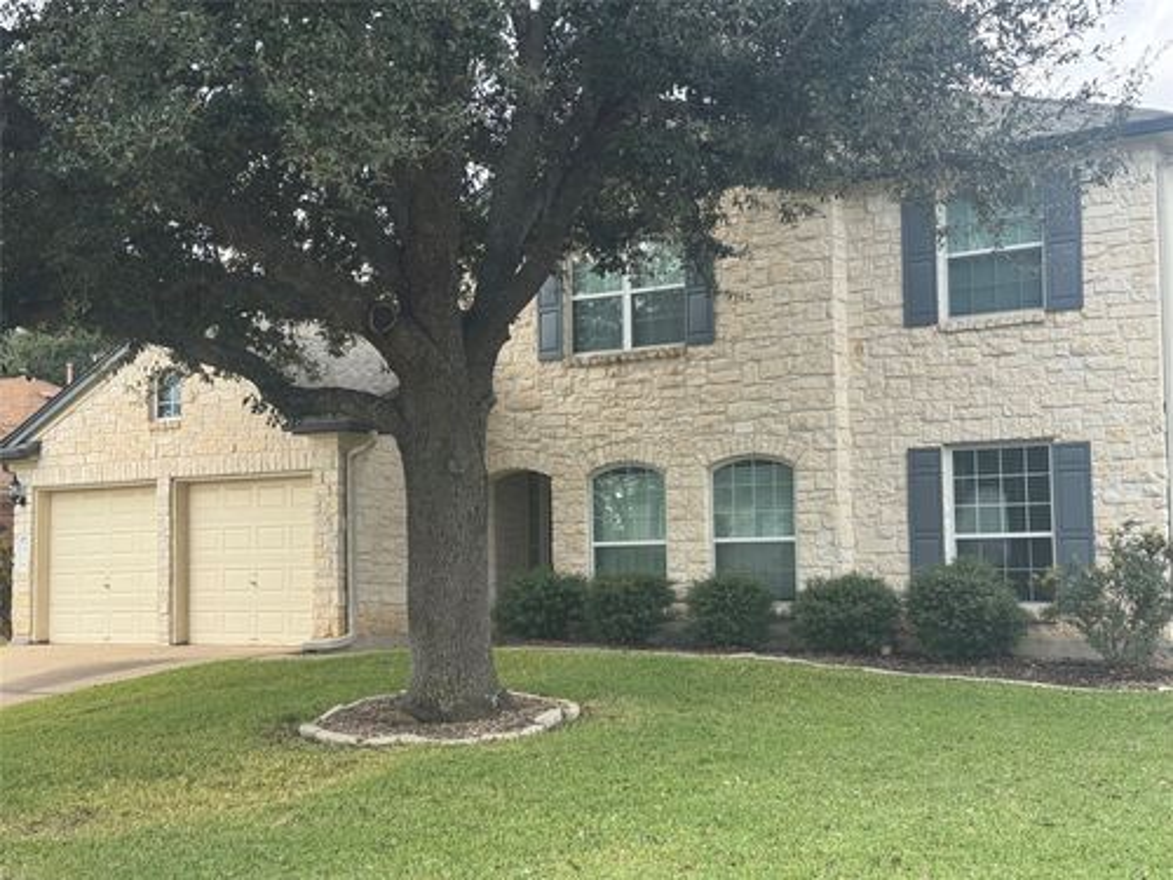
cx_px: 586
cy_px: 440
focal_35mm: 48
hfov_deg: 39.7
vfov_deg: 30.3
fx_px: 1627
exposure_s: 1/1094
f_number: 1.78
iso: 64
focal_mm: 6.76
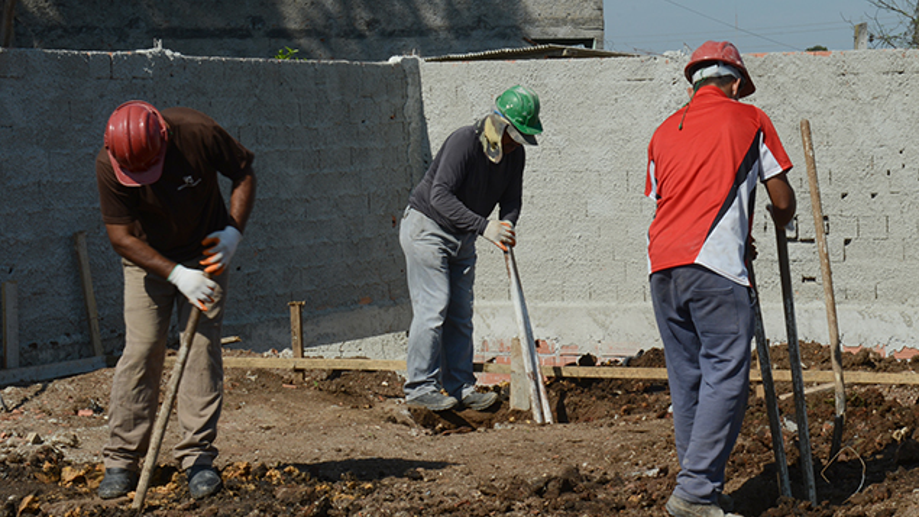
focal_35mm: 109
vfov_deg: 11.1
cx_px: 653
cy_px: 241
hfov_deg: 19.5
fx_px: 2656
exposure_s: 1/60
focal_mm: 55
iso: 100
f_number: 18
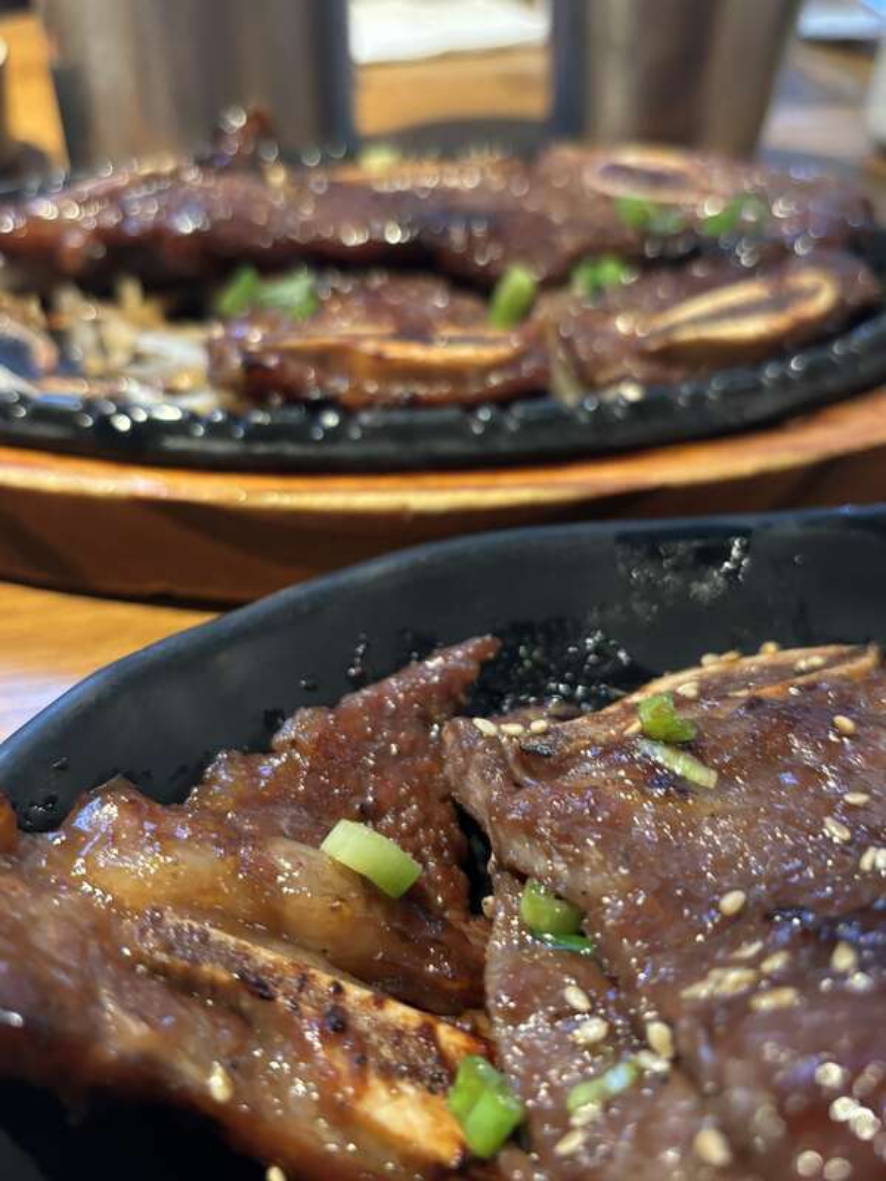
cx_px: 443
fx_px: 887
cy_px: 590
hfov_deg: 53.1
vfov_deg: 67.3
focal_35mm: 26
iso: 500
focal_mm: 5.96
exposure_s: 1/40
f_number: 1.6
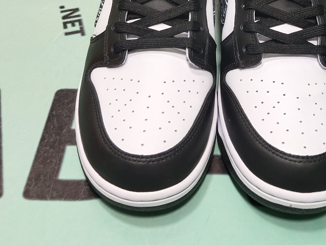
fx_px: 499
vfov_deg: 27.1
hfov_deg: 36.1
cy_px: 56
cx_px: 190
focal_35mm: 53
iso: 50
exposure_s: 1/1172
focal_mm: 4.35
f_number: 1.79
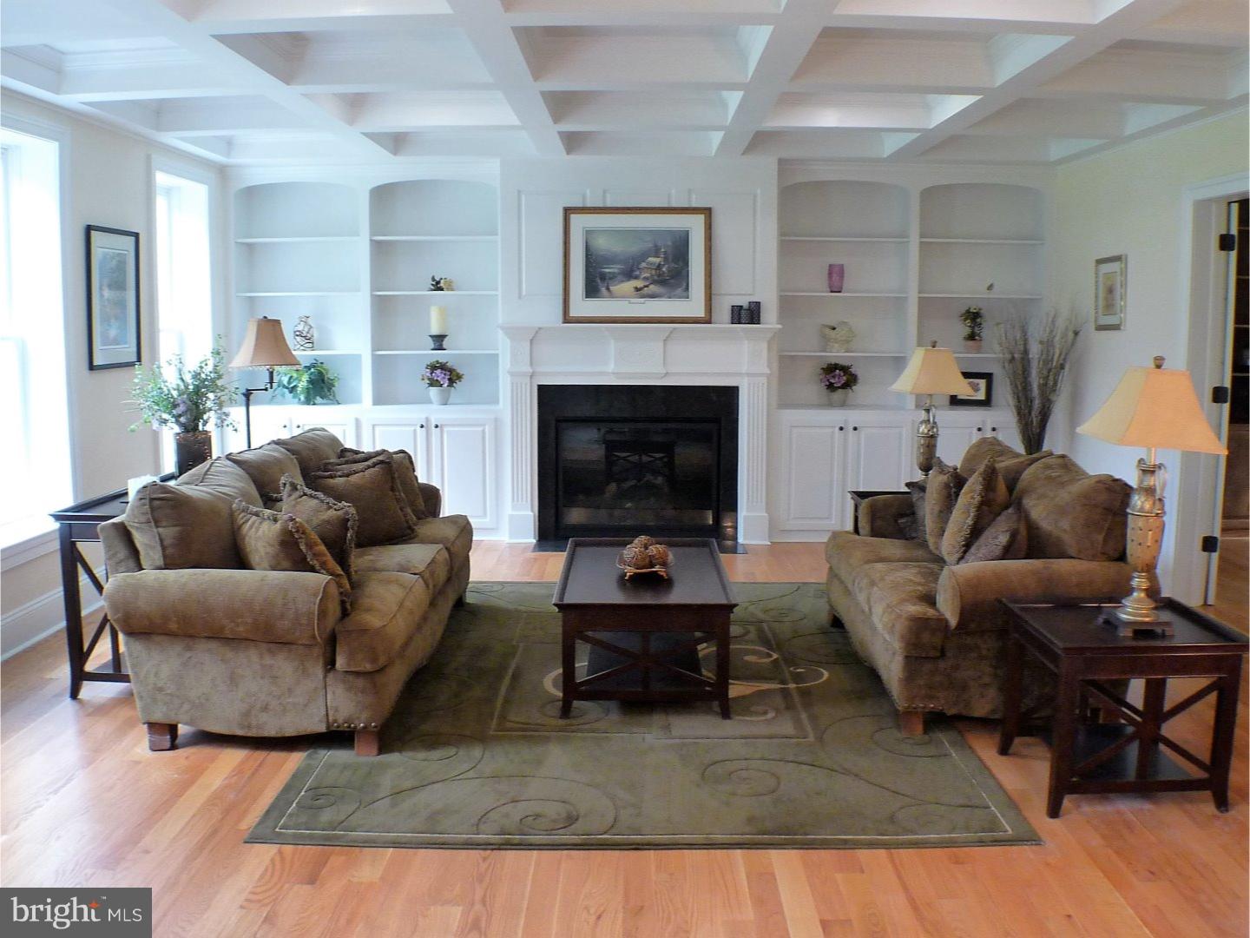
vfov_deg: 36.8
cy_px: 469
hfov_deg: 47.9
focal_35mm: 39
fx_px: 1408
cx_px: 625
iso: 250
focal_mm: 4.8
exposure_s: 1/30
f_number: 2.8
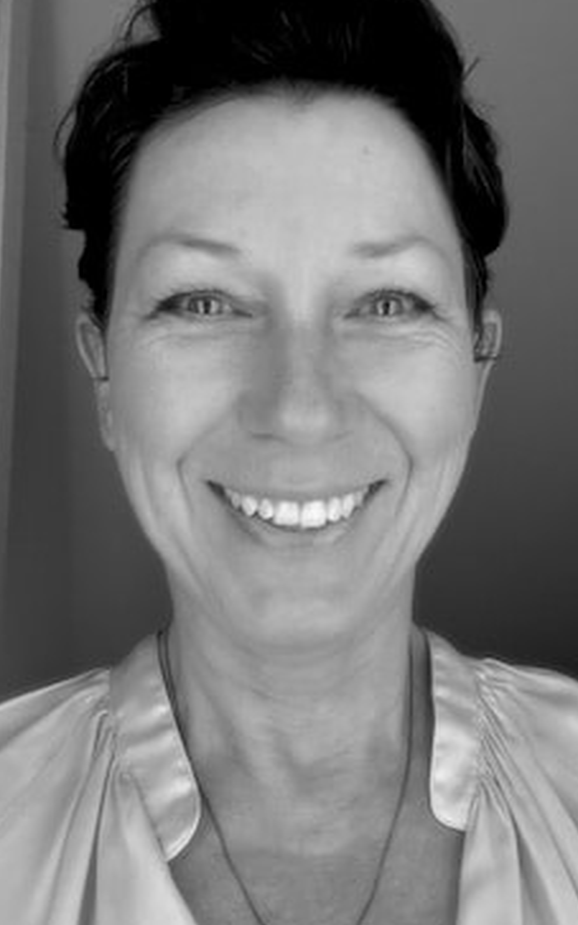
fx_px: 882
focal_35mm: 35
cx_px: 369
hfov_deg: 36.0
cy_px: 431
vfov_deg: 55.3
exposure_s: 1/32
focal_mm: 2.71
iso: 400
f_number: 2.2
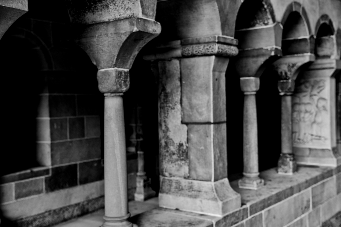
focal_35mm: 46
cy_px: 114
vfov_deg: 29.3
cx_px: 170
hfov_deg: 42.7
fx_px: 436
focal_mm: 46
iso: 400
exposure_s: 1/125
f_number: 5
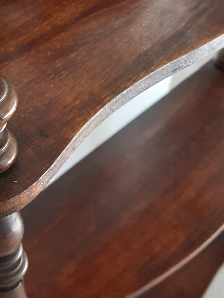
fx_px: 474
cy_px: 204
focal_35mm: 55
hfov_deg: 25.2
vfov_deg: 34.5
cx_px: -5
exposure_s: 1/50
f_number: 1.7
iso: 64
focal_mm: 3.92
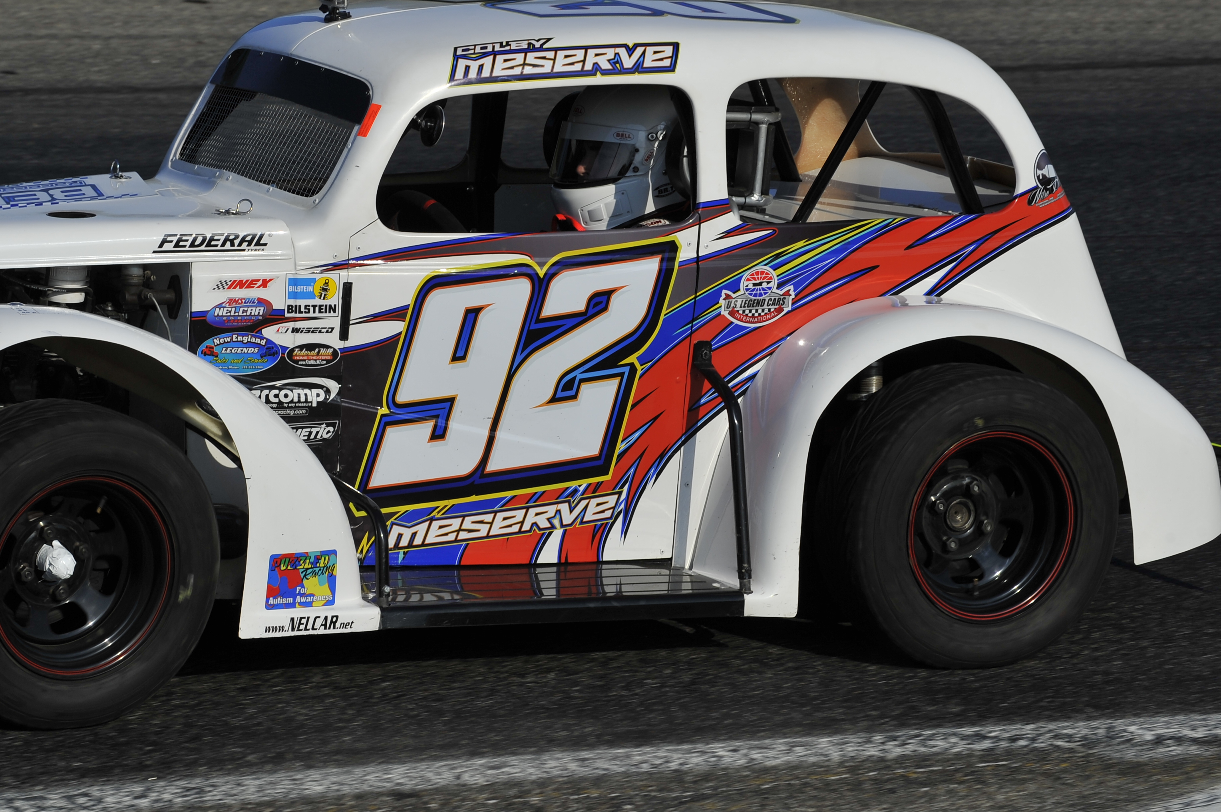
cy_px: 388
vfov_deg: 7.3
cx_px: 395
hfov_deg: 10.9
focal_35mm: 188
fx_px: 6373
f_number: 7.1
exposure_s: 1/1250
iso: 200
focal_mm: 135
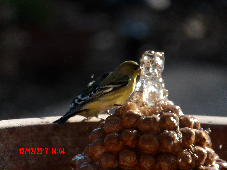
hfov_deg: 2.2
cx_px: 114
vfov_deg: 1.7
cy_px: 85
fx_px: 5876
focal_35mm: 896
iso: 160
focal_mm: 160.6
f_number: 6
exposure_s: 1/224
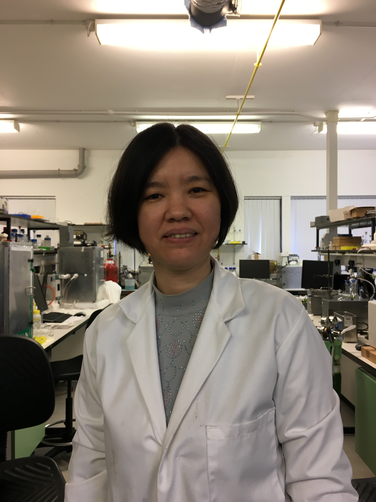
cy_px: 251
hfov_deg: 48.2
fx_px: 420
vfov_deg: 61.7
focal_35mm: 29
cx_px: 188
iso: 64
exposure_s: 1/33
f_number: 2.2
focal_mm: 4.15
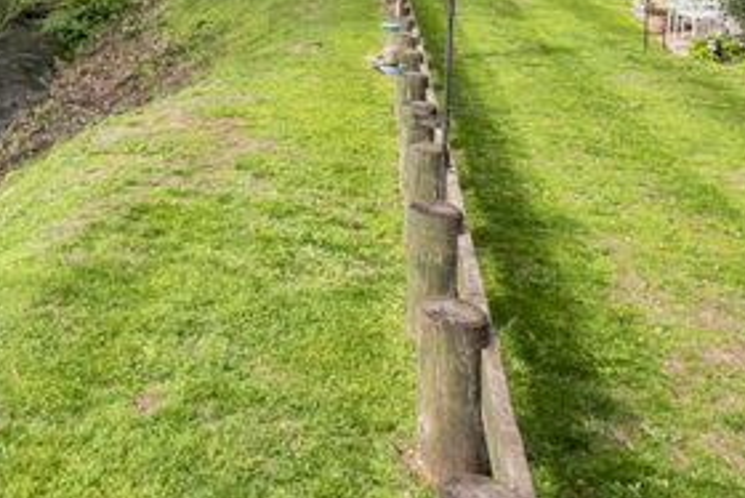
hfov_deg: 39.0
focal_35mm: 45
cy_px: -112
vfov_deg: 26.3
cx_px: 16
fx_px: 932
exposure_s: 1/160
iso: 250
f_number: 11
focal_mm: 18
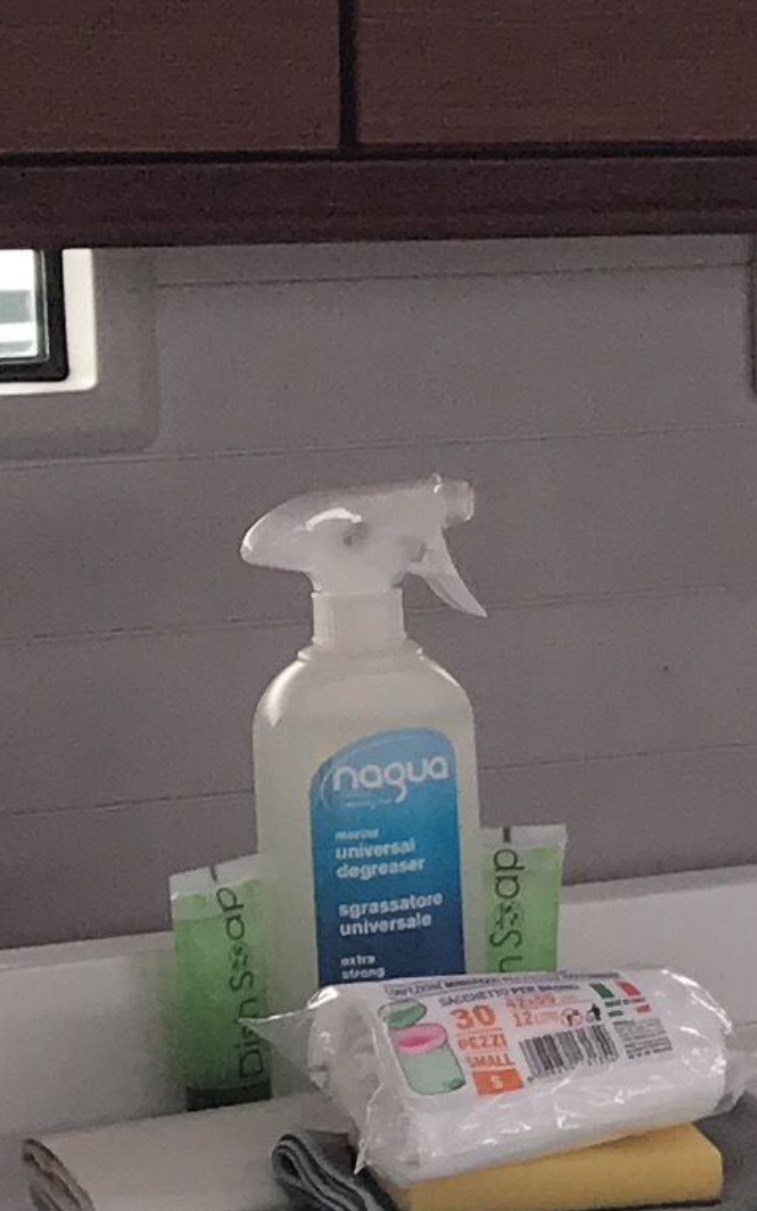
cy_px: 903
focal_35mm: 157
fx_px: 5184
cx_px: 1711
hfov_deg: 7.8
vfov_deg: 13.3
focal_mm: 3.99
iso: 25
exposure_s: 1/100
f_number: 1.8
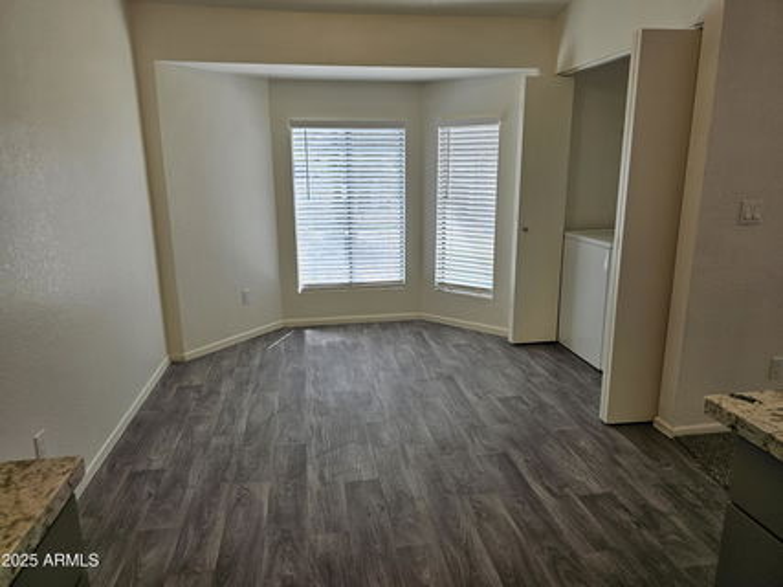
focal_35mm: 23
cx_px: 392
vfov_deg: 58.9
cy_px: 294
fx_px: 520
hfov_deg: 73.9
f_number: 1.7
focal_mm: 6.3
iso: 20
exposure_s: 1/120
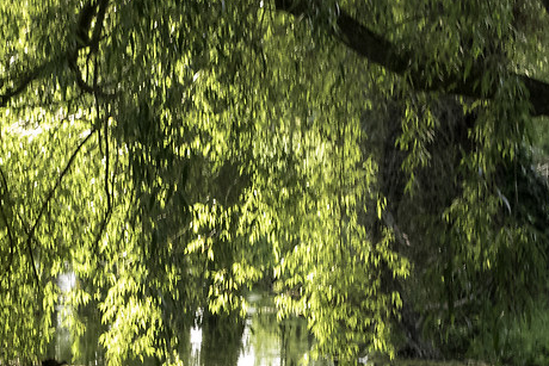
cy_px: 588
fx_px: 3981
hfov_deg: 7.9
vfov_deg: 5.2
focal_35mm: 261
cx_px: 172
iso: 3200
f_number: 11
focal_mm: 50
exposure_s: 1/50
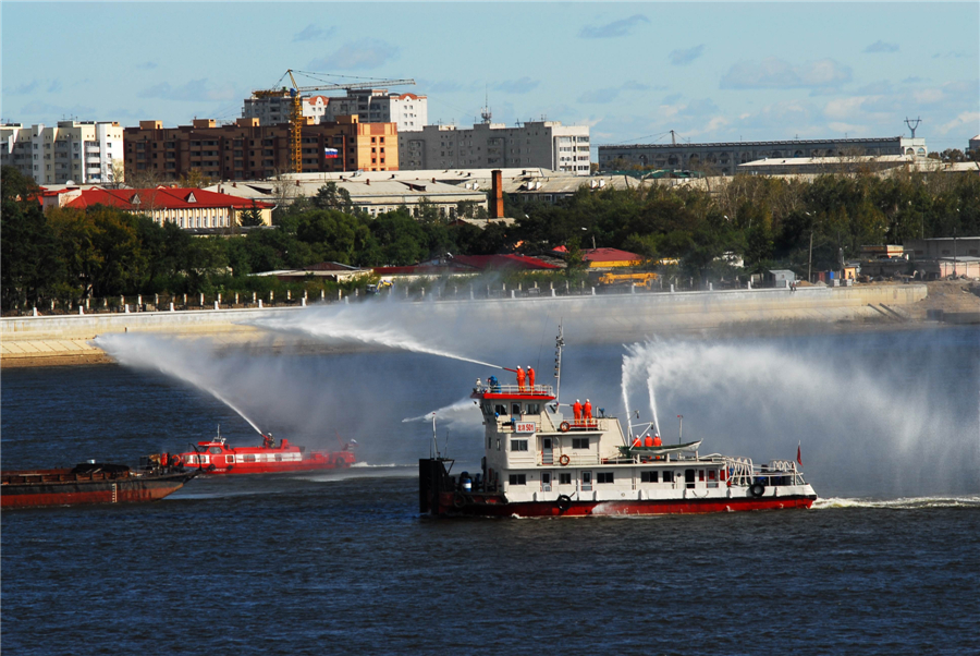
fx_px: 12262
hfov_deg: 4.6
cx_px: 490
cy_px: 328
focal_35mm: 450
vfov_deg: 3.1
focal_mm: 300
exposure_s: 1/400
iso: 100
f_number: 8
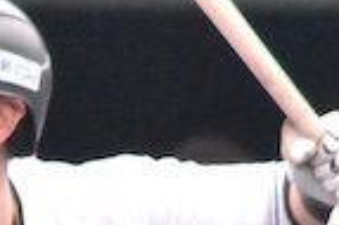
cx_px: -256
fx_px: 26252
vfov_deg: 0.5
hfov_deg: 0.7
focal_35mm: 2791
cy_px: 589
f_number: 8
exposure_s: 1/4000
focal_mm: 260
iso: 10000
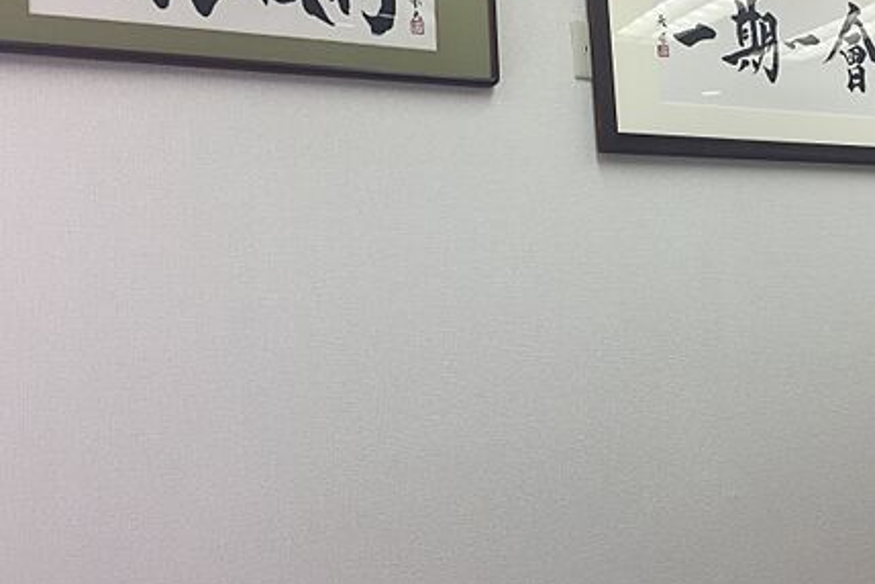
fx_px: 1094
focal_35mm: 45
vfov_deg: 29.8
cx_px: 587
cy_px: 235
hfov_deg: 43.0
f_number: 2.2
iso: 50
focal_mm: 4.15
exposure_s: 1/120
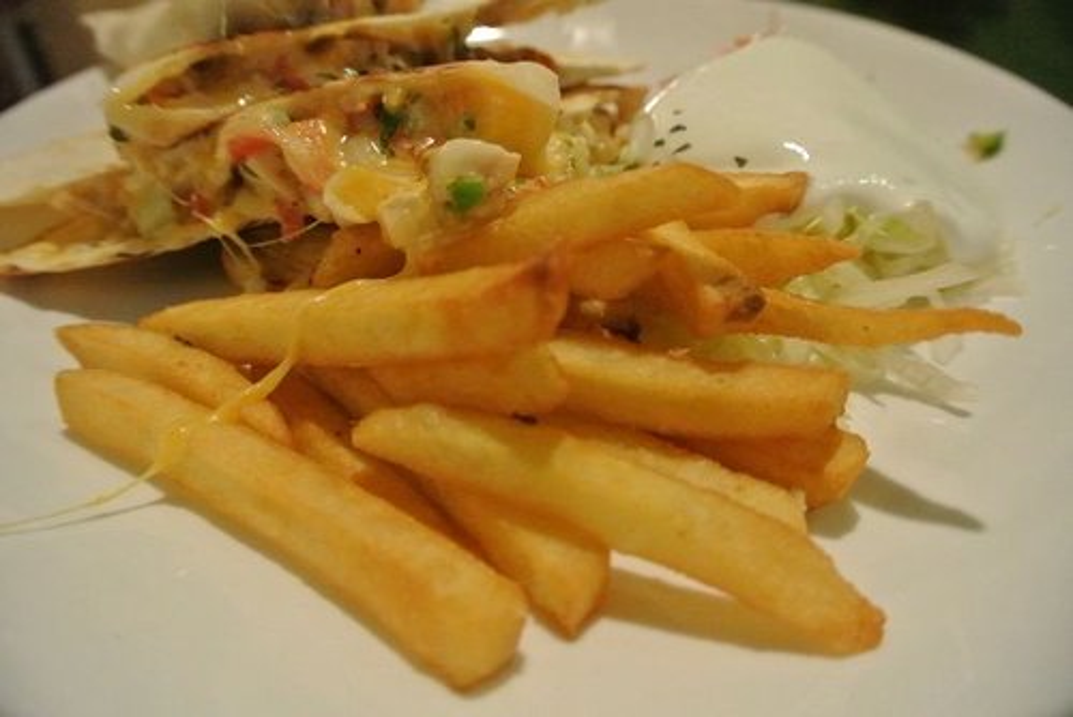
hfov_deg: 67.4
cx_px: 536
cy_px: 358
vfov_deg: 48.0
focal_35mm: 27
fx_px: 805
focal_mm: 10
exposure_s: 1/80
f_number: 3.5
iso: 3200
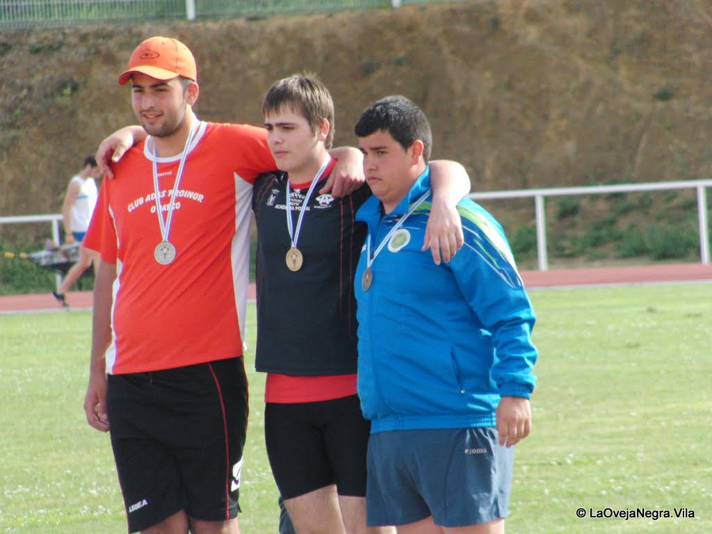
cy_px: 267
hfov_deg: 3.8
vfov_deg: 2.9
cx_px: 356
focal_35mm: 520
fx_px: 10696
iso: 400
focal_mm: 92
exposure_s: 1/800
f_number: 4.5
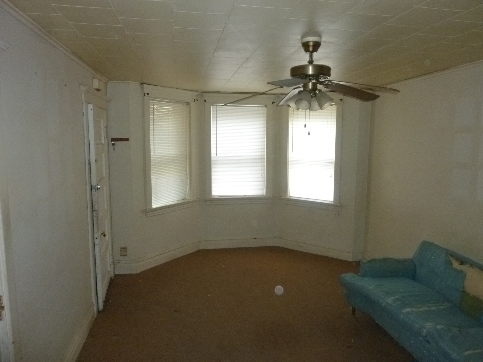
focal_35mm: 25
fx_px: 349
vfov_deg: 54.9
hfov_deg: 69.4
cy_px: 181
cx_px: 242
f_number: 3.3
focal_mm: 4.5
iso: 400
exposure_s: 1/30
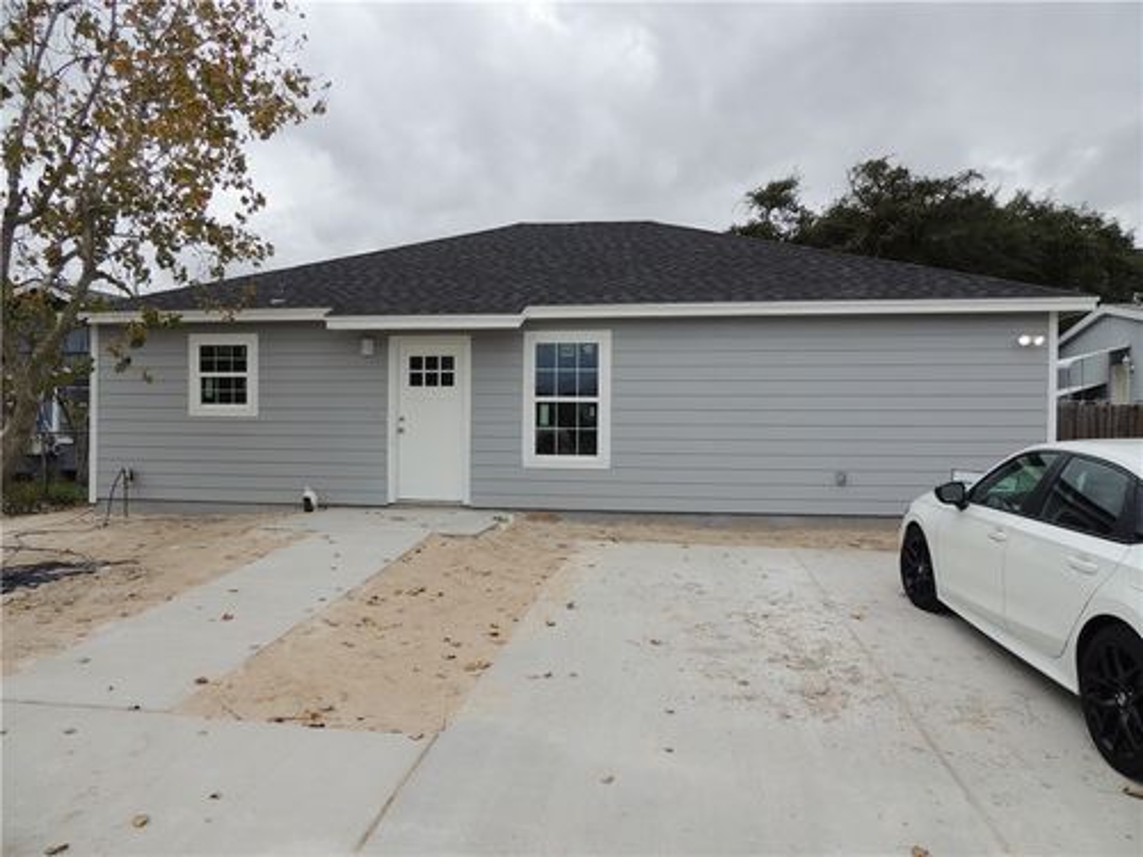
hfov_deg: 71.6
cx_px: 572
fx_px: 792
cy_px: 428
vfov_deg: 56.8
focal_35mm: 24
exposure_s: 1/640
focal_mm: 4.3
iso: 100
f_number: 3
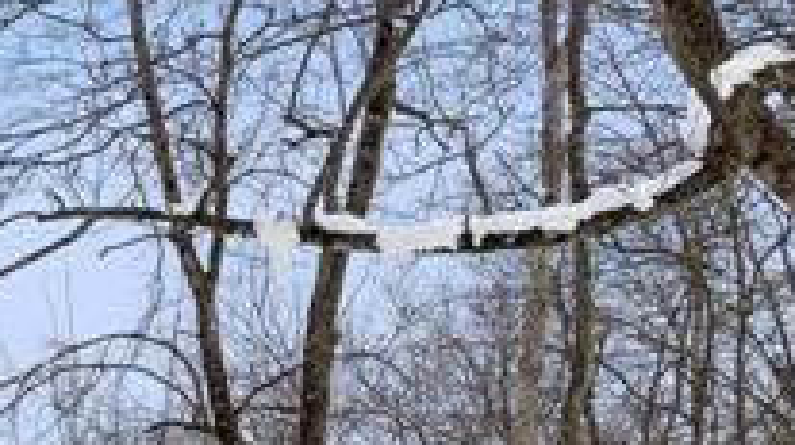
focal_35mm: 83
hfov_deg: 20.8
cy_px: 905
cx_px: -476
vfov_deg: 12.6
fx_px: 1748
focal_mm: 16
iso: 400
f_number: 8
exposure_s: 1/1600
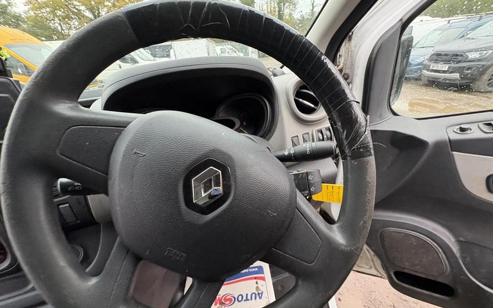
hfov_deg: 101.5
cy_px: 178
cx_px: 244
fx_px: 202
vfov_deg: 74.3
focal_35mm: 15
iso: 250
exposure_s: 1/60
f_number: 2.2
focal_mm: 2.22
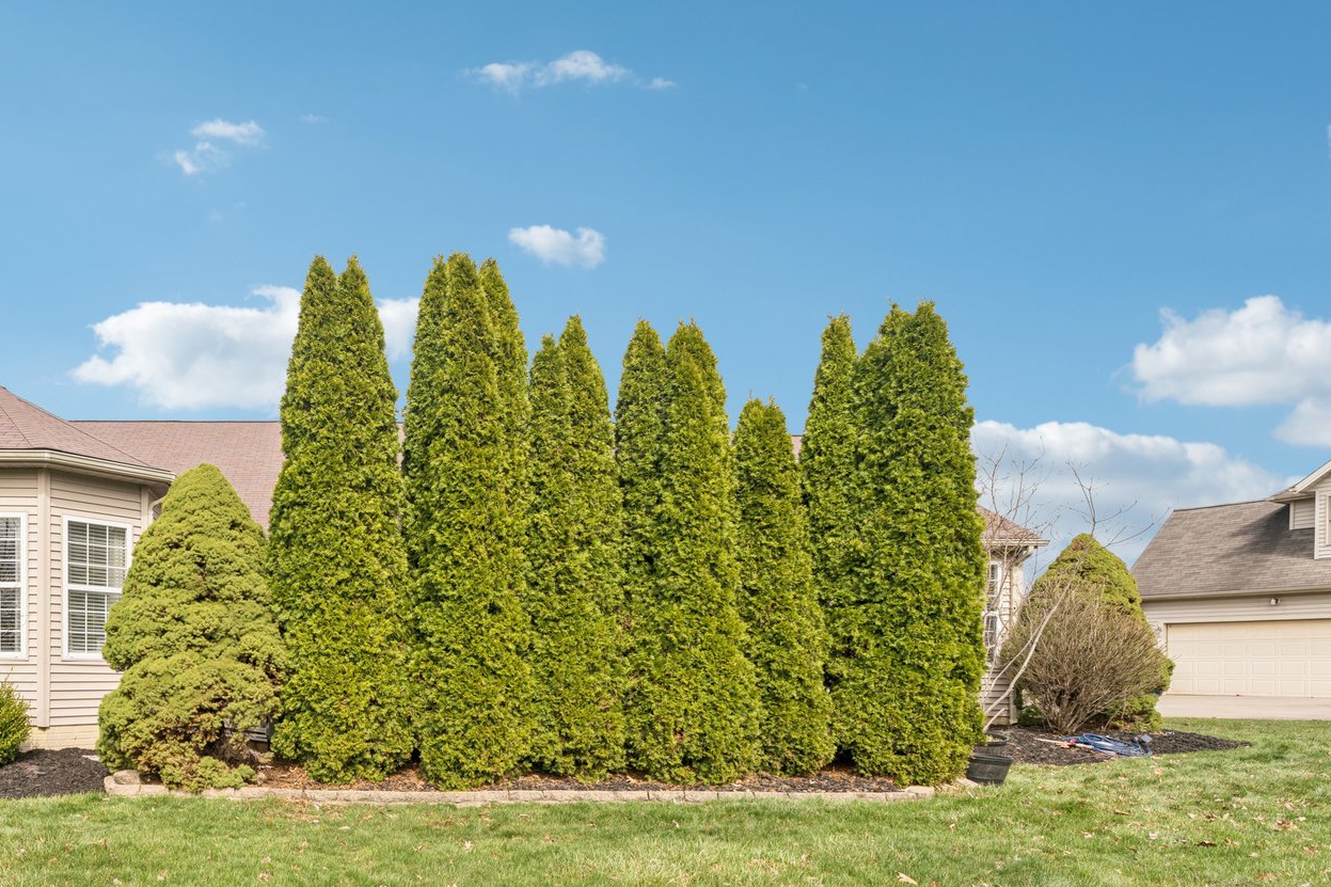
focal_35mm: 23
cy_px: 693
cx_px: 329
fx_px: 850
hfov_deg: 70.8
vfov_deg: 52.0
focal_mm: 14
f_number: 8
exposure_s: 1/400
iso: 200
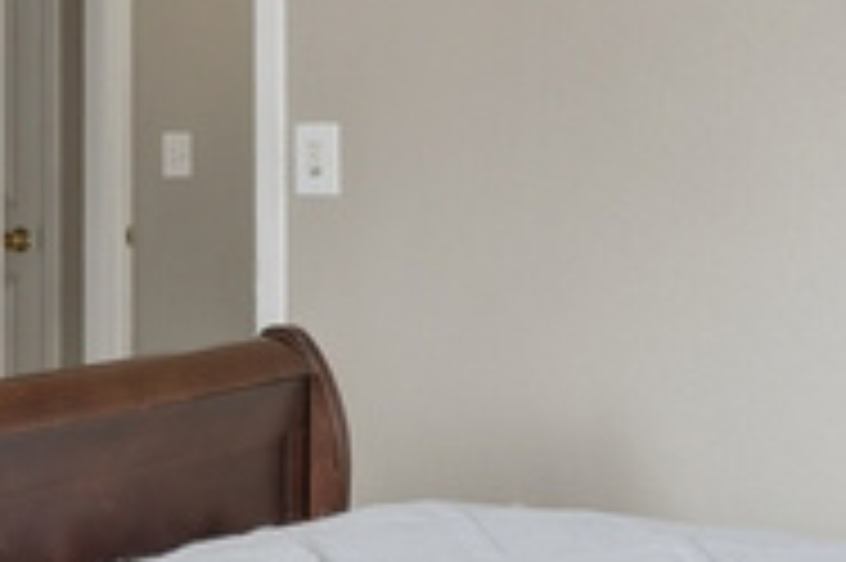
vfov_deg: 15.6
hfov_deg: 23.2
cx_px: 243
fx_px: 2043
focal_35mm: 87
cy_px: 139
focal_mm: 16
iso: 250
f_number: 9
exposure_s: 1/100
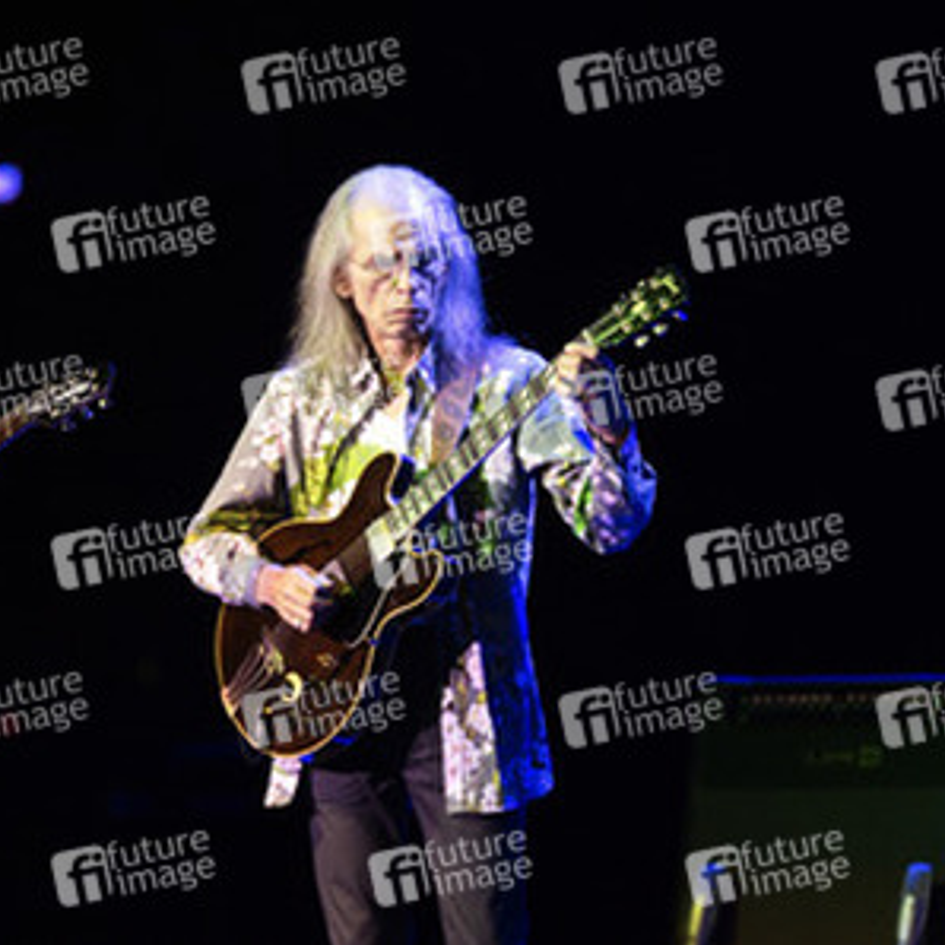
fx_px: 11891
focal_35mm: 385
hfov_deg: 4.6
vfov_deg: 4.6
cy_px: 472
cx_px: 365
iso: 1600
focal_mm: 300
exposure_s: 1/125
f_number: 2.8
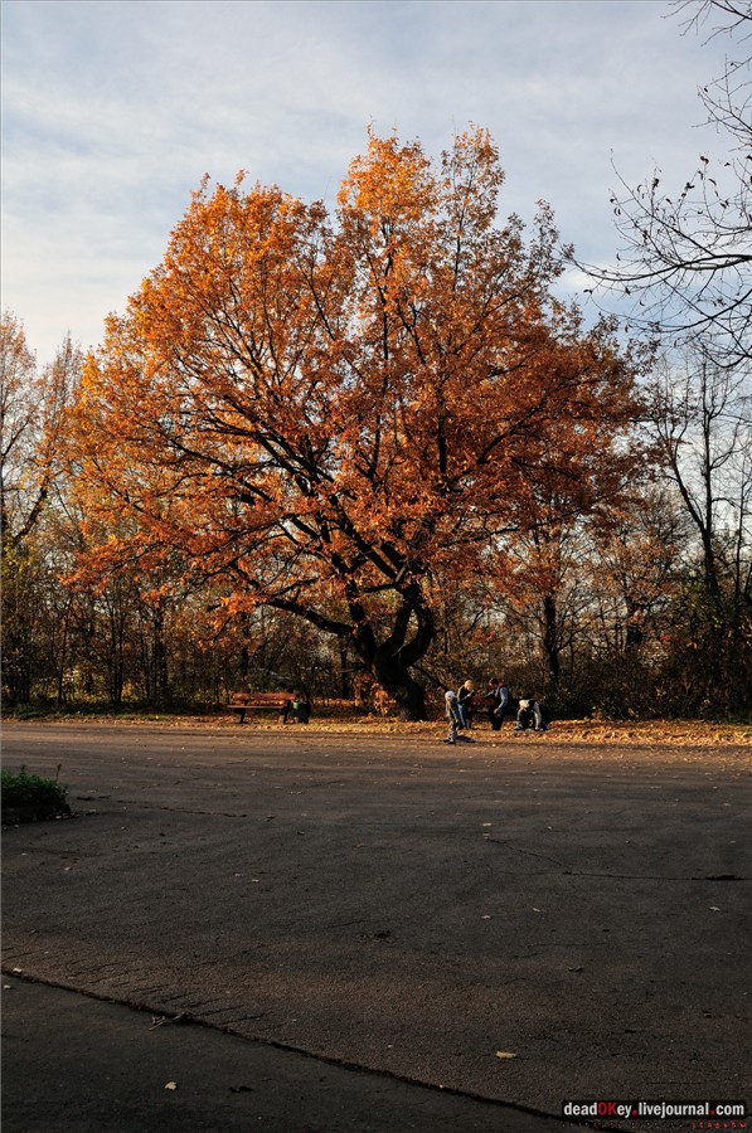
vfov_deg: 53.2
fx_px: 1132
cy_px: 566
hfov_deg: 36.8
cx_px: 376
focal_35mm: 36
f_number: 9
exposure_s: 1/160
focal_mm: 24
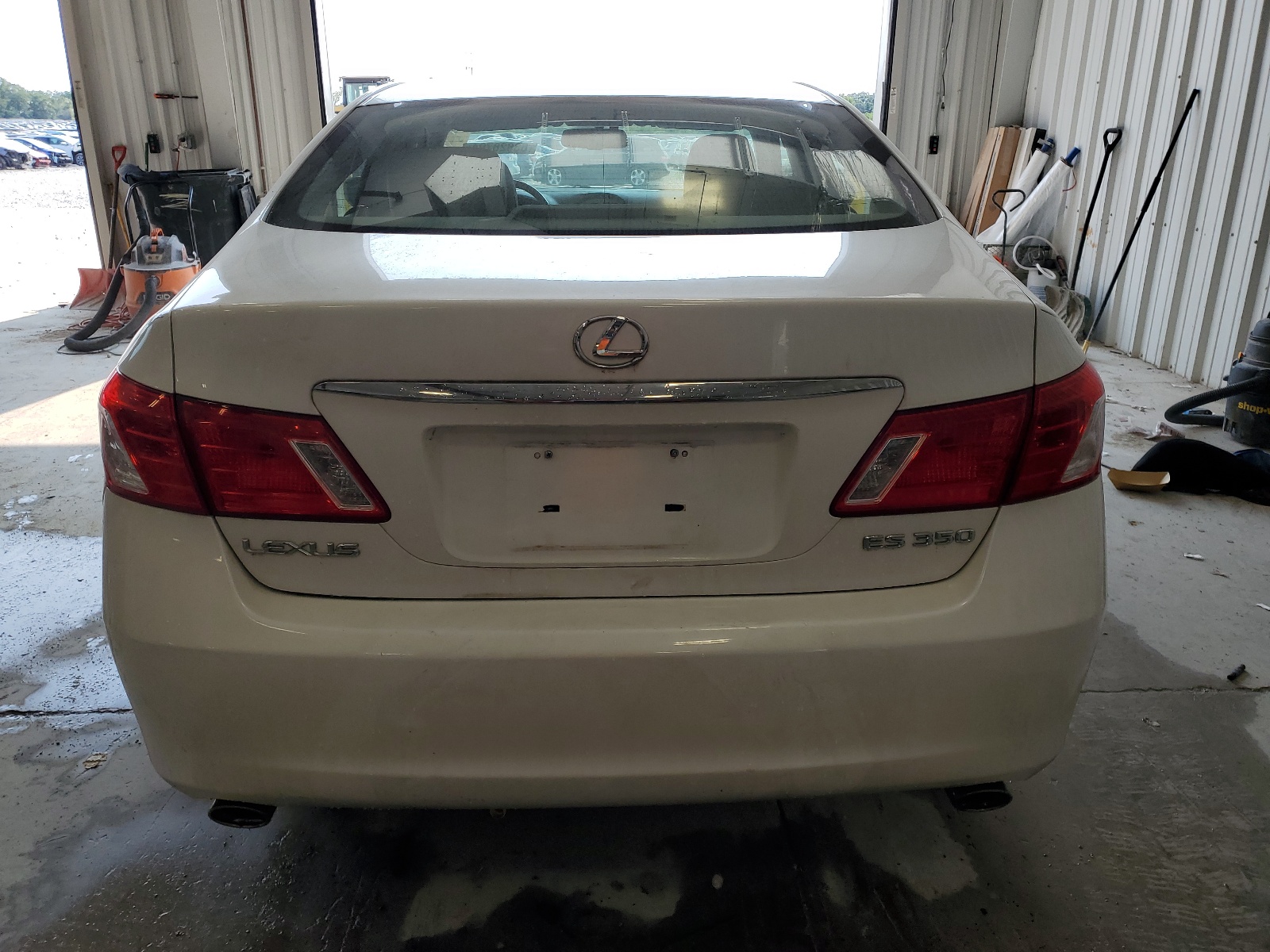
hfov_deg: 67.3
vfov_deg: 53.1
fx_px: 954
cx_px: 635
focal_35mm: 26
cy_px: 476
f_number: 1.5
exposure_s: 1/1250
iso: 50
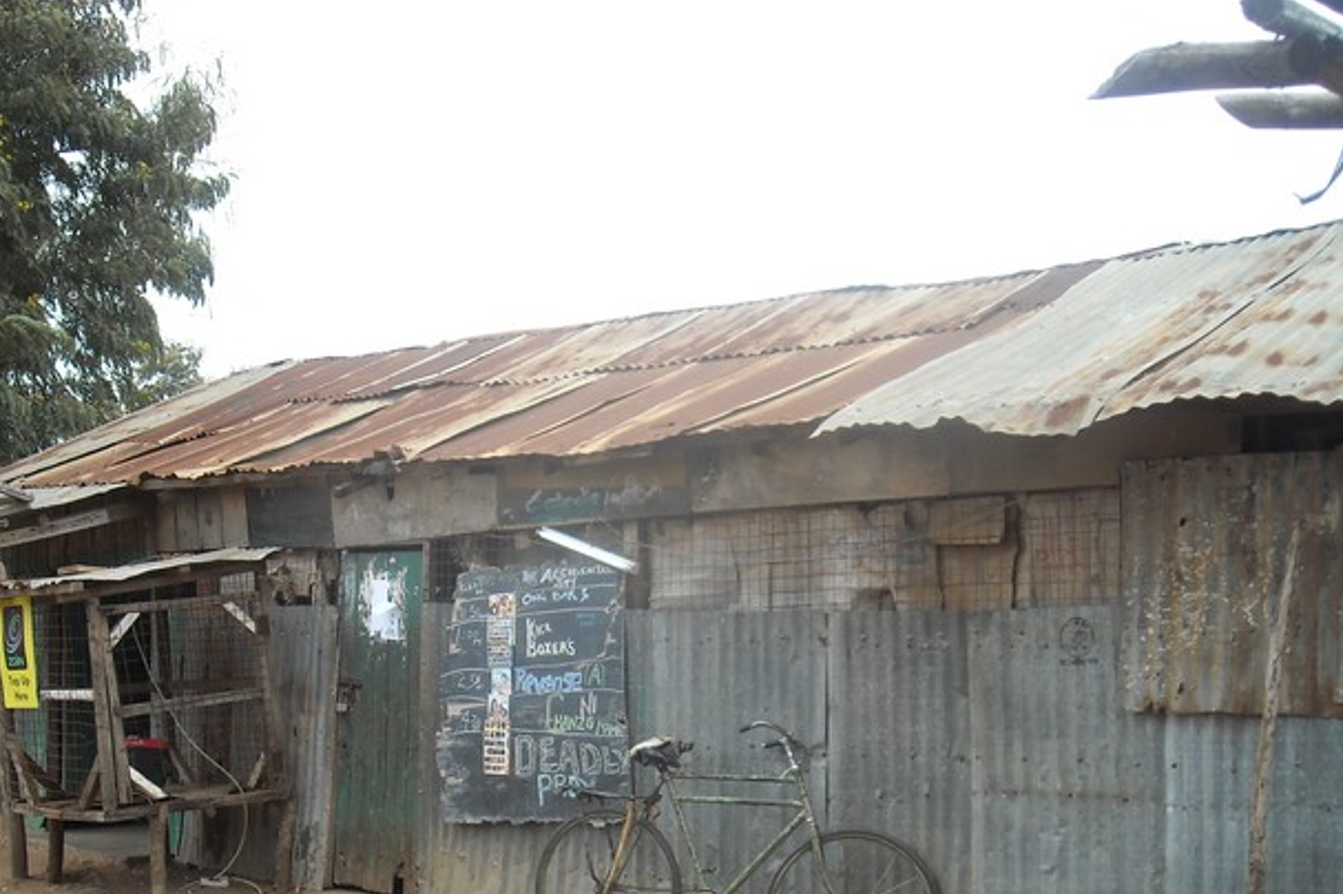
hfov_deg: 41.0
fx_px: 1790
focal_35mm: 48
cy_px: 646
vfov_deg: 27.7
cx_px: 560
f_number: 2.8
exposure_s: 1/323
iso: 64
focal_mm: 5.7
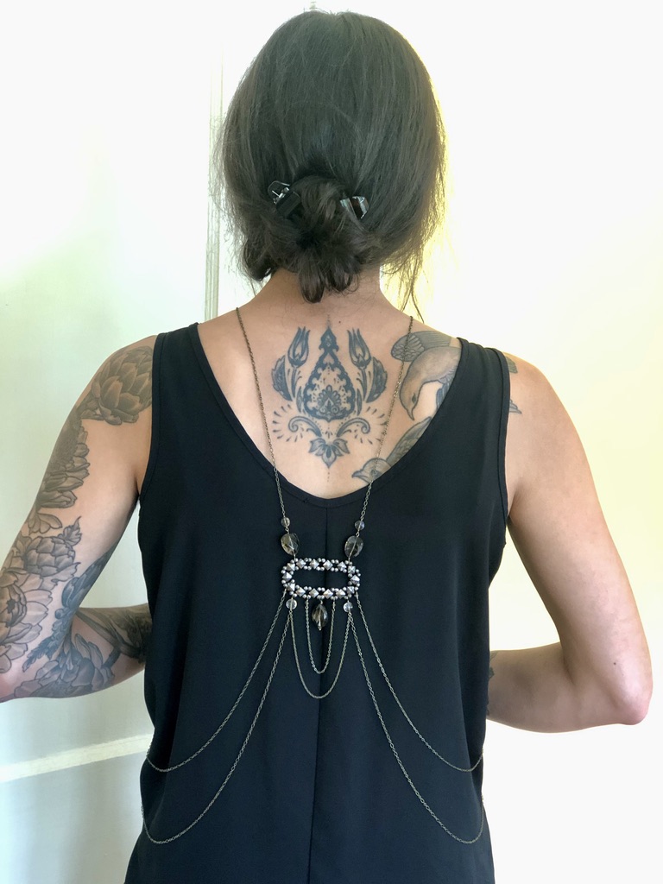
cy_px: 442
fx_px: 1456
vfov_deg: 33.8
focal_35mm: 57
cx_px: 332
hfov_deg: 25.7
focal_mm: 6.6
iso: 200
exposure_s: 1/30
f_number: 2.8
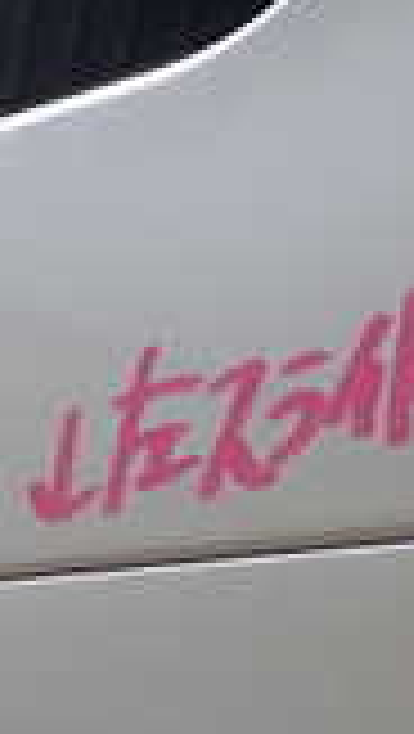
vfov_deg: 17.7
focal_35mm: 120
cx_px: 522
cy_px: 567
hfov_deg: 9.9
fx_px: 2336
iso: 100
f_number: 3.2
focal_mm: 5.4
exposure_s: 1/125
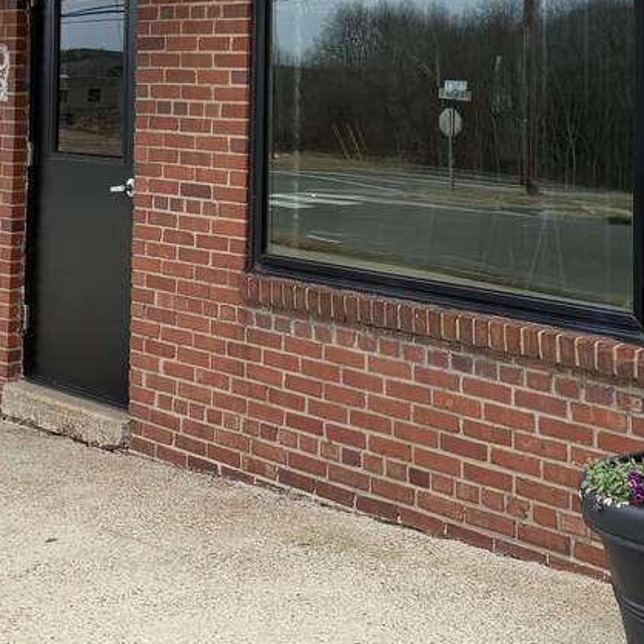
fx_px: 1368
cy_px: 17
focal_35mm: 65
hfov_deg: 26.4
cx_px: 256
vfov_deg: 25.3
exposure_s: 1/1106
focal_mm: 6.76
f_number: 1.78
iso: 100
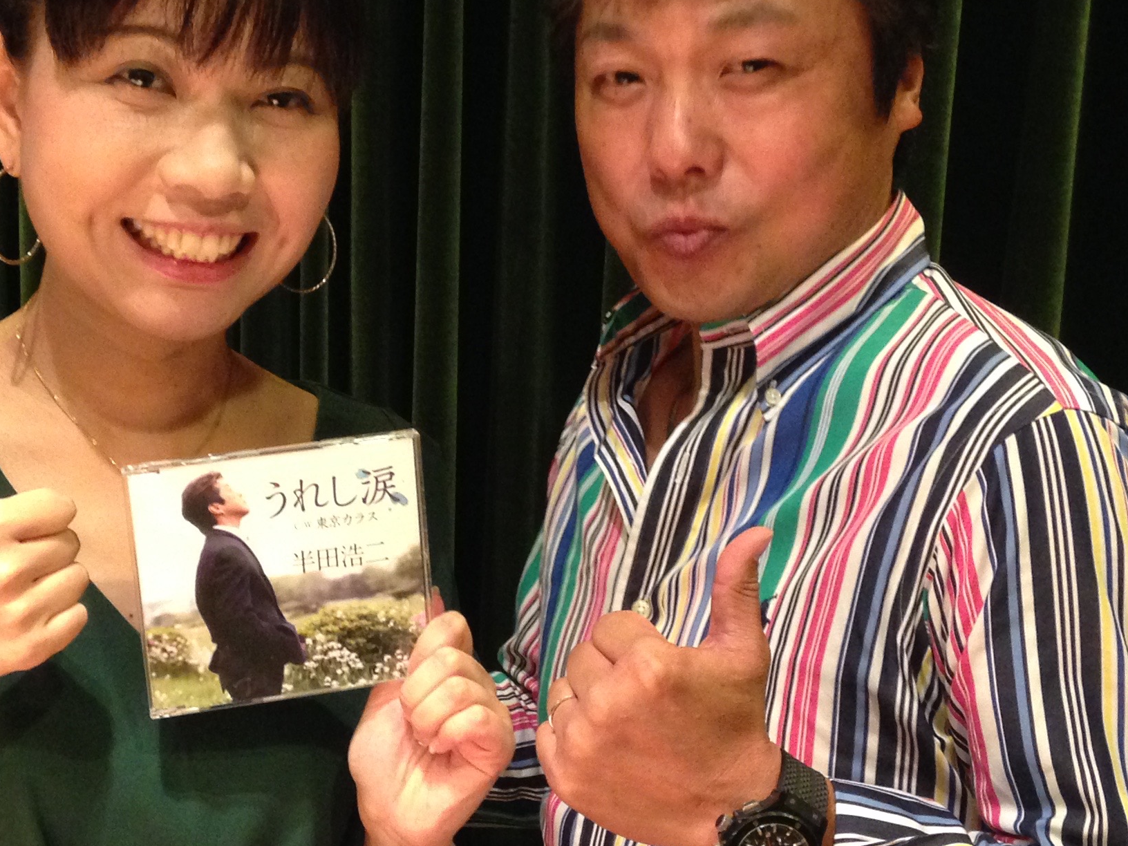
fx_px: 2151
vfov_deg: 22.2
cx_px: 430
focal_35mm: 66
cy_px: 516
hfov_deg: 29.3
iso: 320
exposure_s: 1/20
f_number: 2.4
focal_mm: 4.12
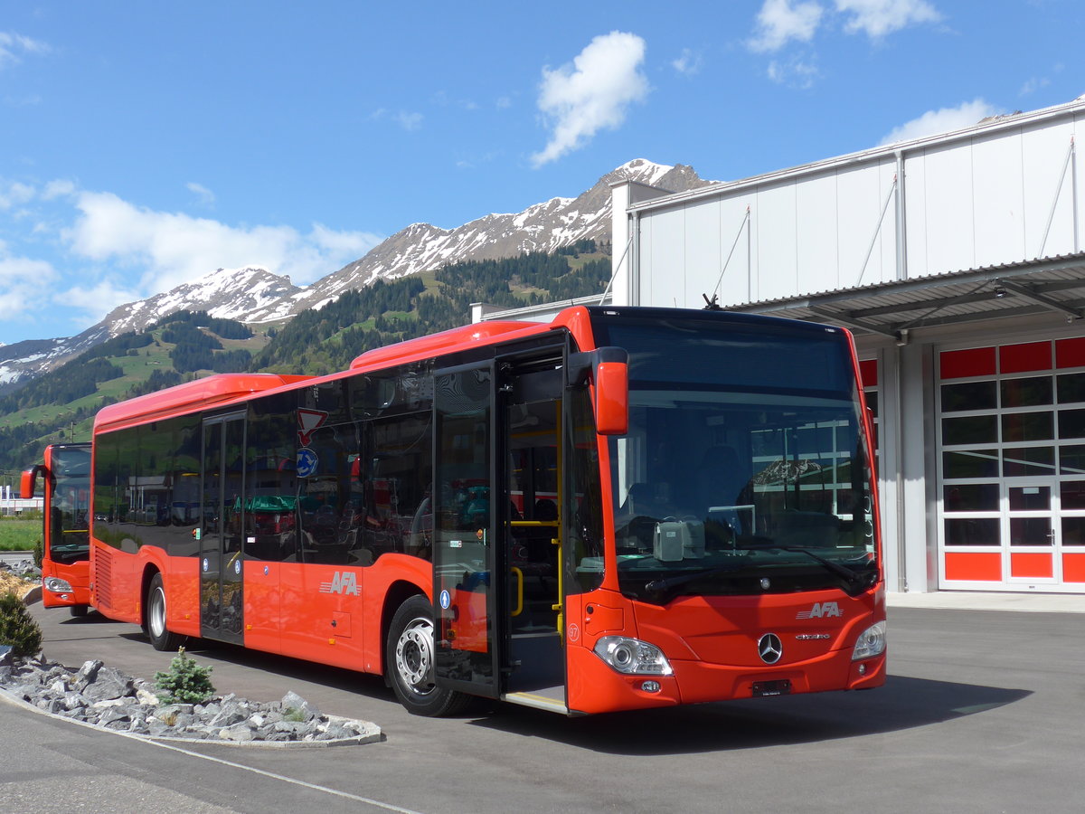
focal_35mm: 46
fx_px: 1442
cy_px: 407
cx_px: 542
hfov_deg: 41.2
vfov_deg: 31.5
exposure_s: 1/1600
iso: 80
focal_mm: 9.5
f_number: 3
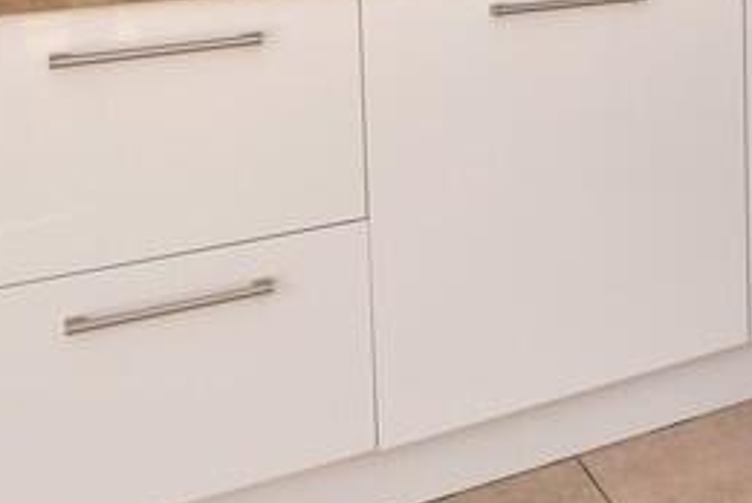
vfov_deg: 21.1
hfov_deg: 26.1
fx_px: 1234
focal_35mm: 59
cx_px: 1090
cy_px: -140
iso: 100
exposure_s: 1/125
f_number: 5.6
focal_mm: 10
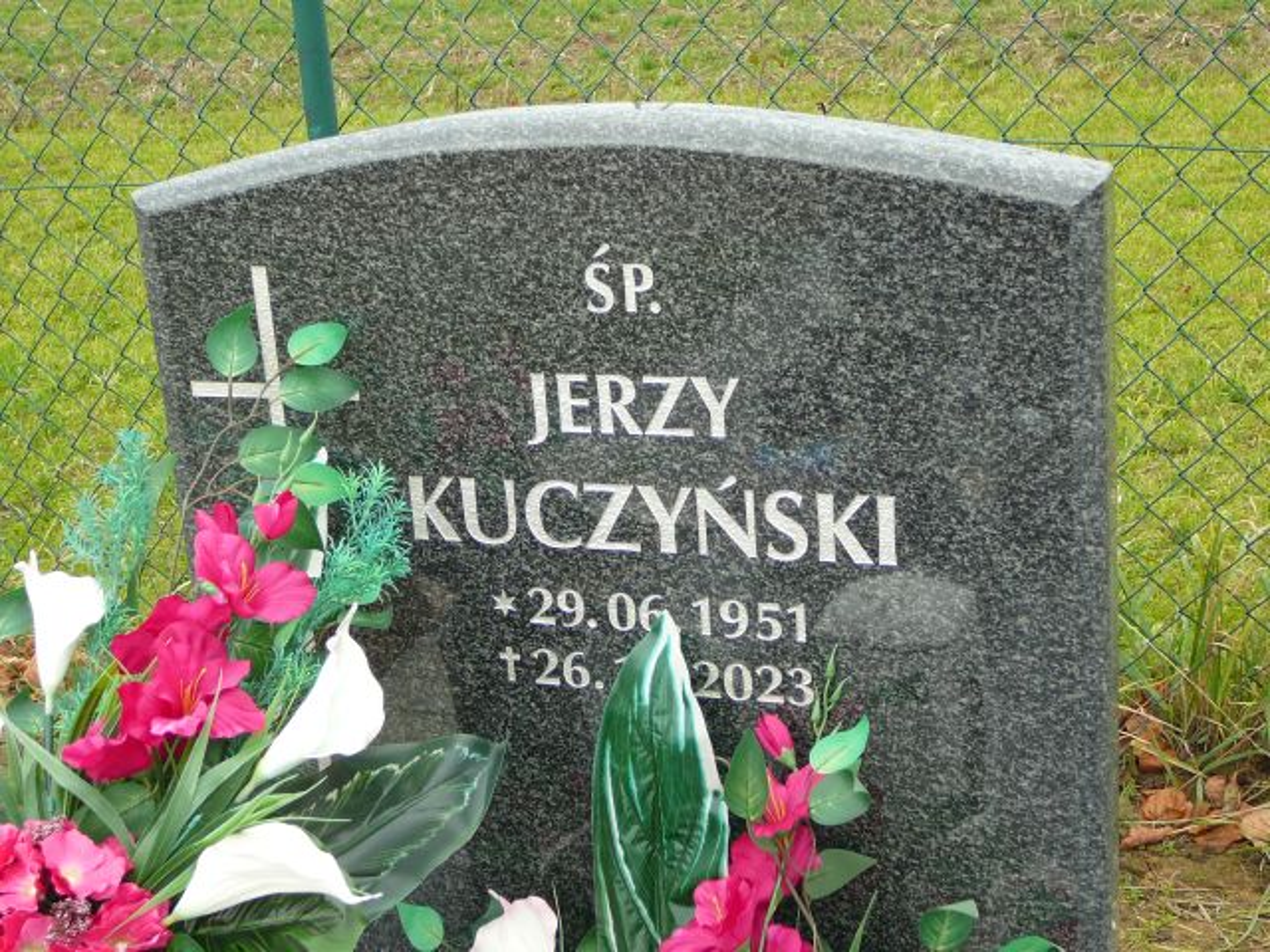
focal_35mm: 55
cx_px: 635
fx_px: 2018
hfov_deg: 34.9
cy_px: 476
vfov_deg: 26.6
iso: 100
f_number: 3.5
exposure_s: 1/60
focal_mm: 8.2
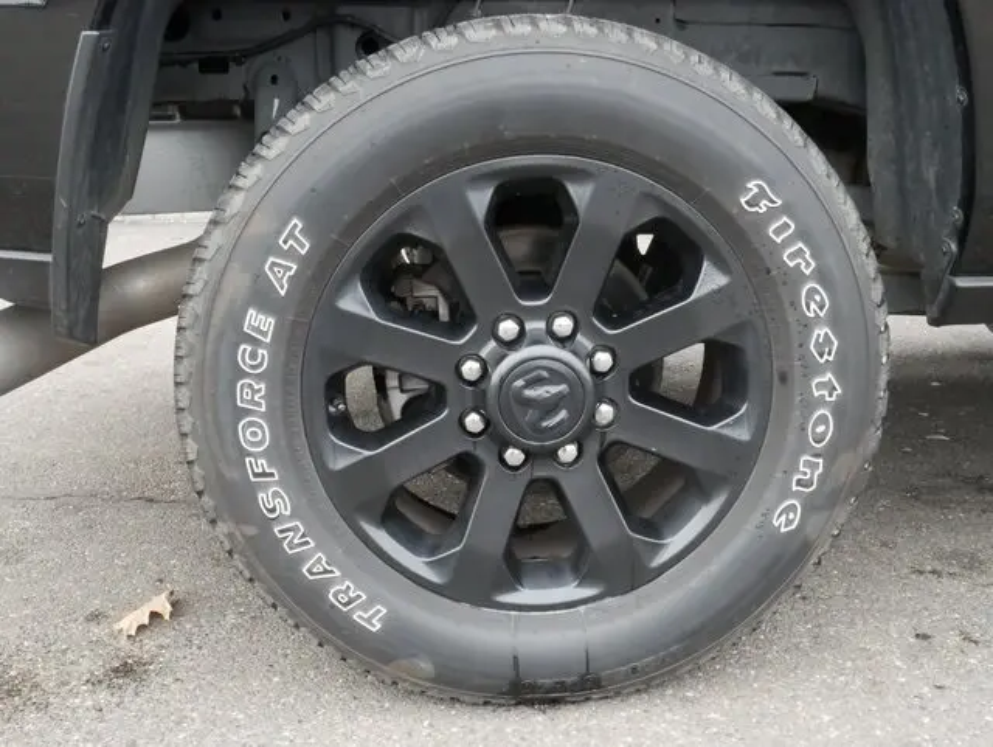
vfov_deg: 39.7
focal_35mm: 36
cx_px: 496
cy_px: 374
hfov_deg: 51.3
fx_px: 1033
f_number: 22
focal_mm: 18
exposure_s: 1/30
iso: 3200
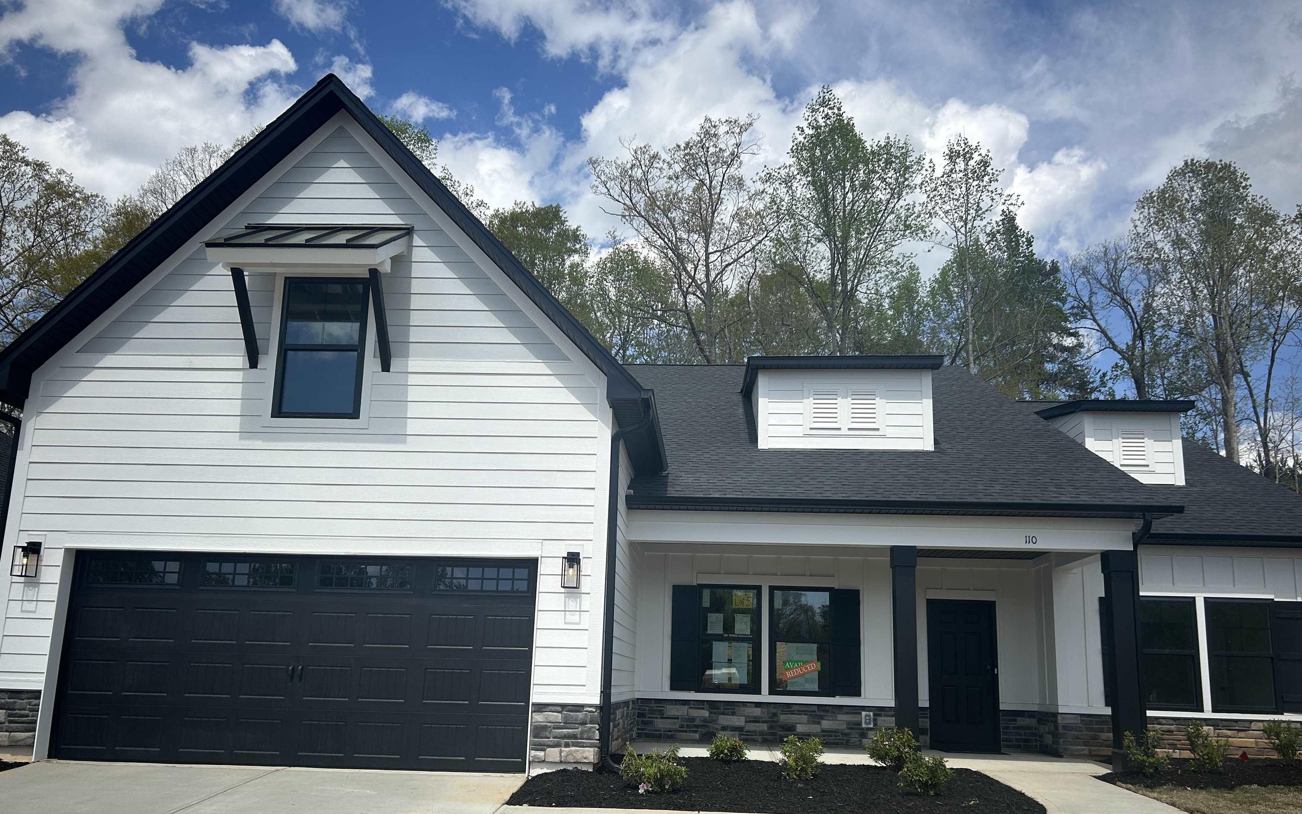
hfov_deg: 66.5
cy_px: 482
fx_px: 994
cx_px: 648
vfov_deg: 44.3
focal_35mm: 28
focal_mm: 5.7
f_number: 1.5
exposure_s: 1/5076
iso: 50
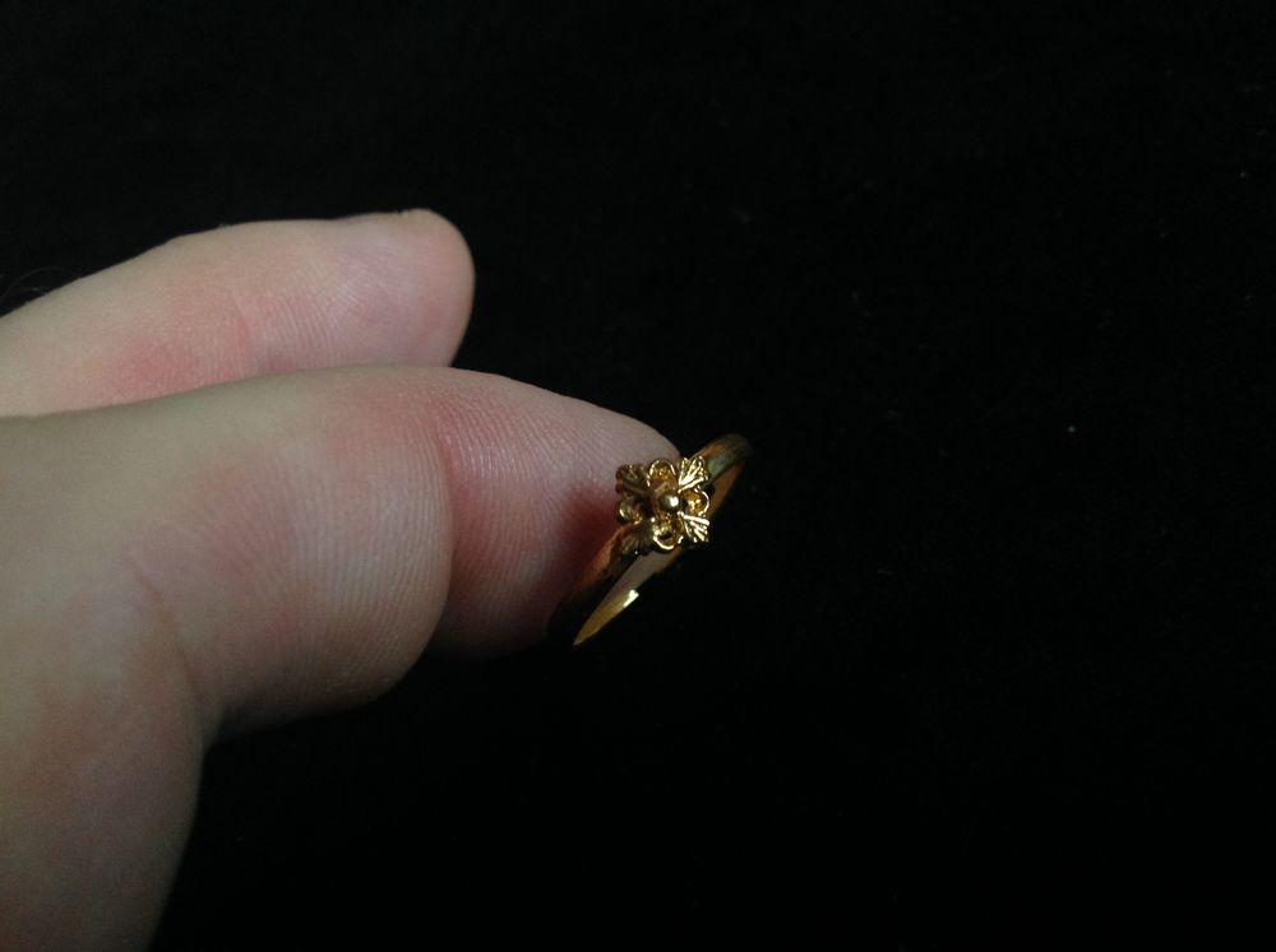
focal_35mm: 35
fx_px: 1288
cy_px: 476
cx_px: 638
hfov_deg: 52.7
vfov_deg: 40.6
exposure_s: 1/15
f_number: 2.4
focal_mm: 4.28
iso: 160
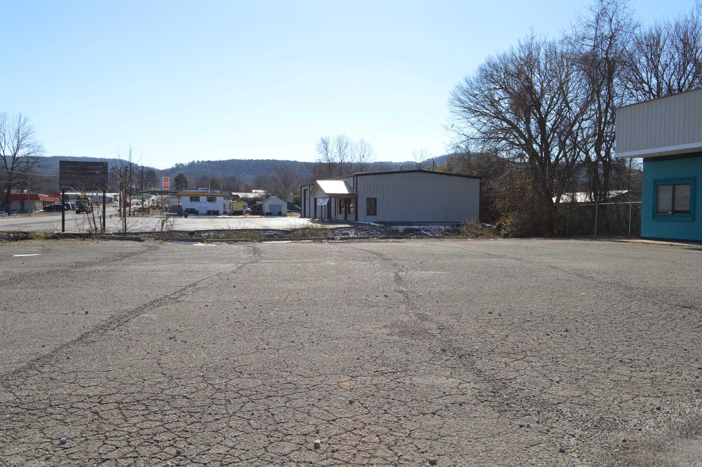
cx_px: 351
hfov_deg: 57.3
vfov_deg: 39.9
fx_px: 643
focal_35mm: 33
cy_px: 234
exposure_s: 1/200
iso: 100
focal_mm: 22
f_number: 9
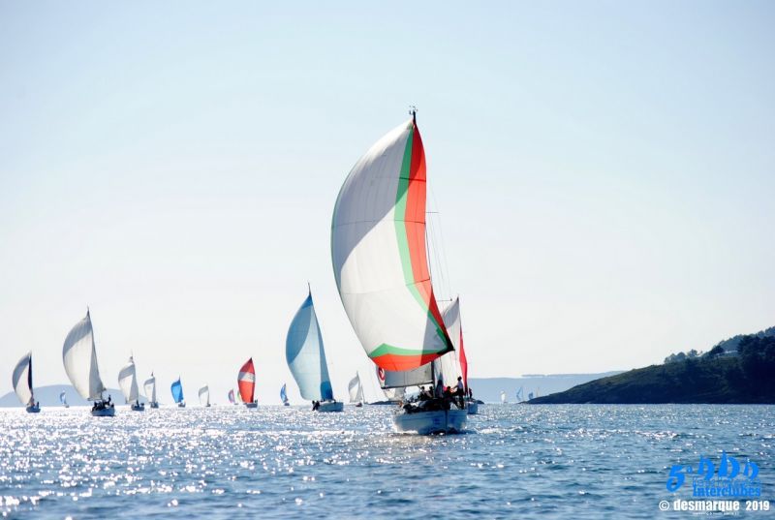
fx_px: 3398
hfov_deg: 13.0
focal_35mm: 158
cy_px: 260
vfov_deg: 8.8
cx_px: 388
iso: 100
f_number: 6.3
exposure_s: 1/640
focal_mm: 105
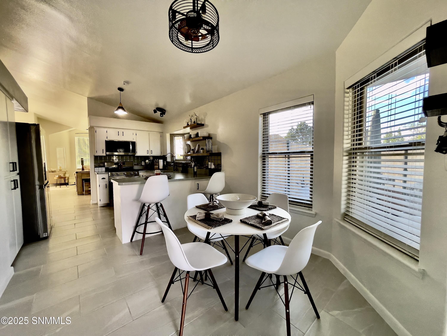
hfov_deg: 106.2
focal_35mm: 13
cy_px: 168
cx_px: 224
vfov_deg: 89.9
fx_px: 168
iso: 200
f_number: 2.4
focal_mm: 1.54
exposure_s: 1/120
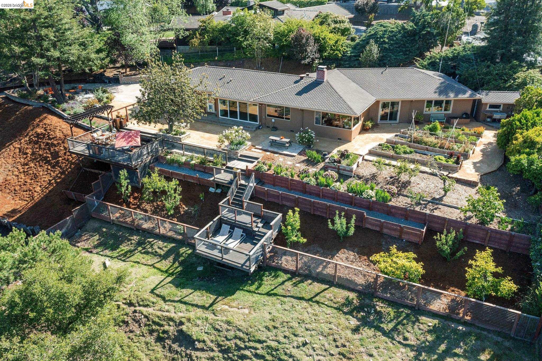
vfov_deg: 46.4
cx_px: 271
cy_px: 180
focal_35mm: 28
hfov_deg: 65.5
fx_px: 421
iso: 400
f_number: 7.1
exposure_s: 1/120
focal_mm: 10.26
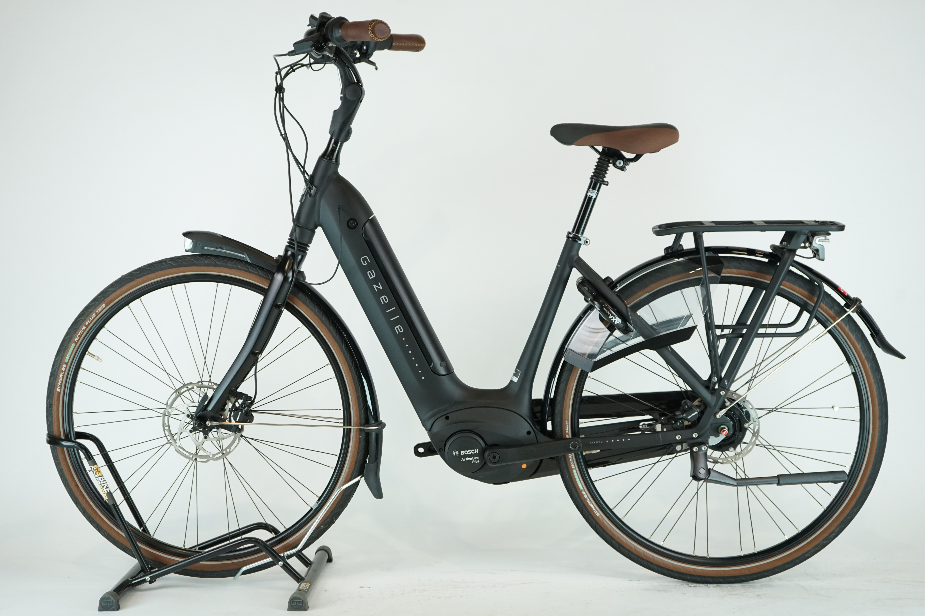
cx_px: 462
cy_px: 308
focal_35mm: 59
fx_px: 1516
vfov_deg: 23.0
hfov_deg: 33.9
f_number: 5.6
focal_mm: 59
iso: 1250
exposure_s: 1/200
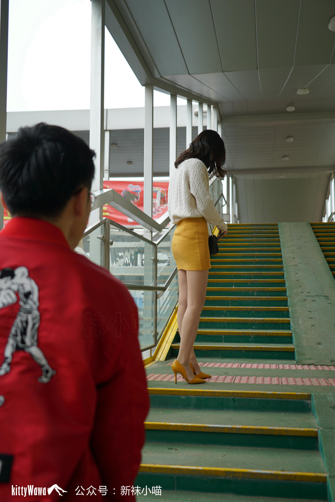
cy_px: 251
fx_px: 530
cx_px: 168
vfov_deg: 50.7
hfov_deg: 35.1
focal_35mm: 38
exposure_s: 1/125
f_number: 4
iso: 100
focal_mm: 38
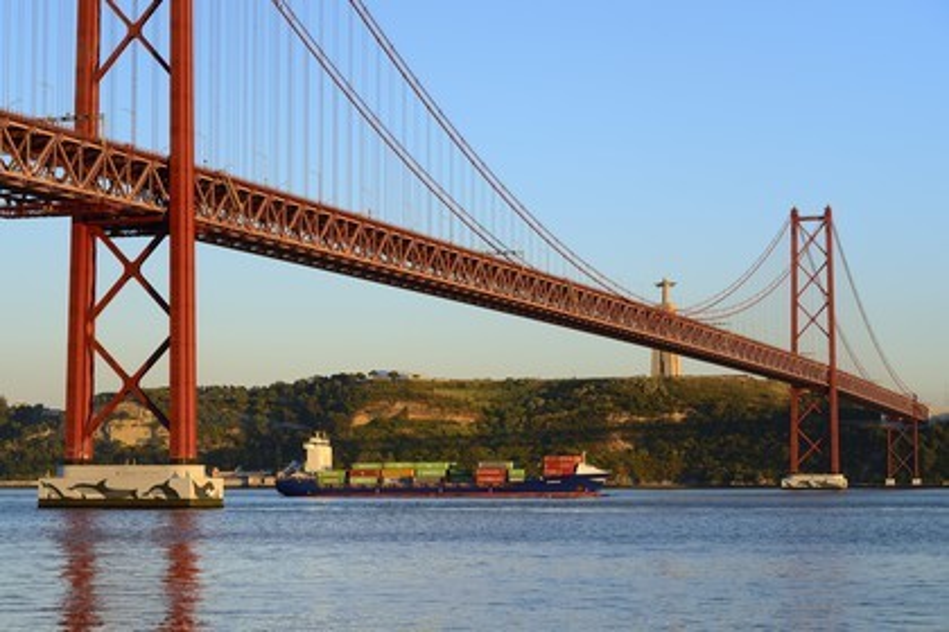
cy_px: 316
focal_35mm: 78
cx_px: 474
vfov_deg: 17.5
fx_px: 2056
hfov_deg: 26.0
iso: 200
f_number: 8
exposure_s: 1/200
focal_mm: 78
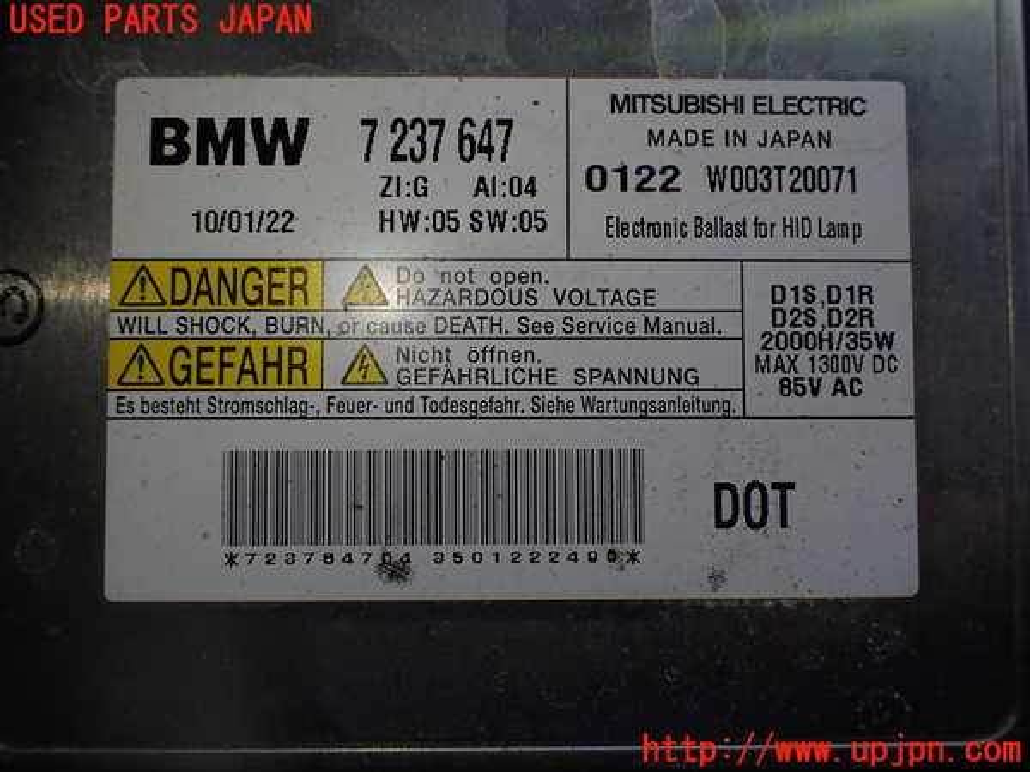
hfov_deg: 60.0
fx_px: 893
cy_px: 386
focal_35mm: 30
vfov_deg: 46.8
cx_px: 515
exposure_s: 1/400
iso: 100
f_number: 3.2
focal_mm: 5.4
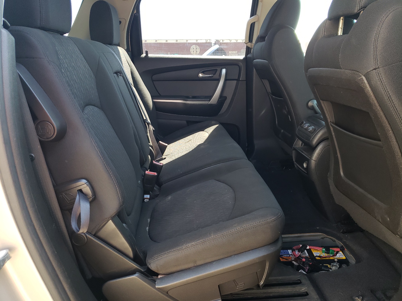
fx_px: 302
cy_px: 150
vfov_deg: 53.1
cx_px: 201
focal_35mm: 26
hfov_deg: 67.3
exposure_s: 1/120
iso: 83
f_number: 1.5
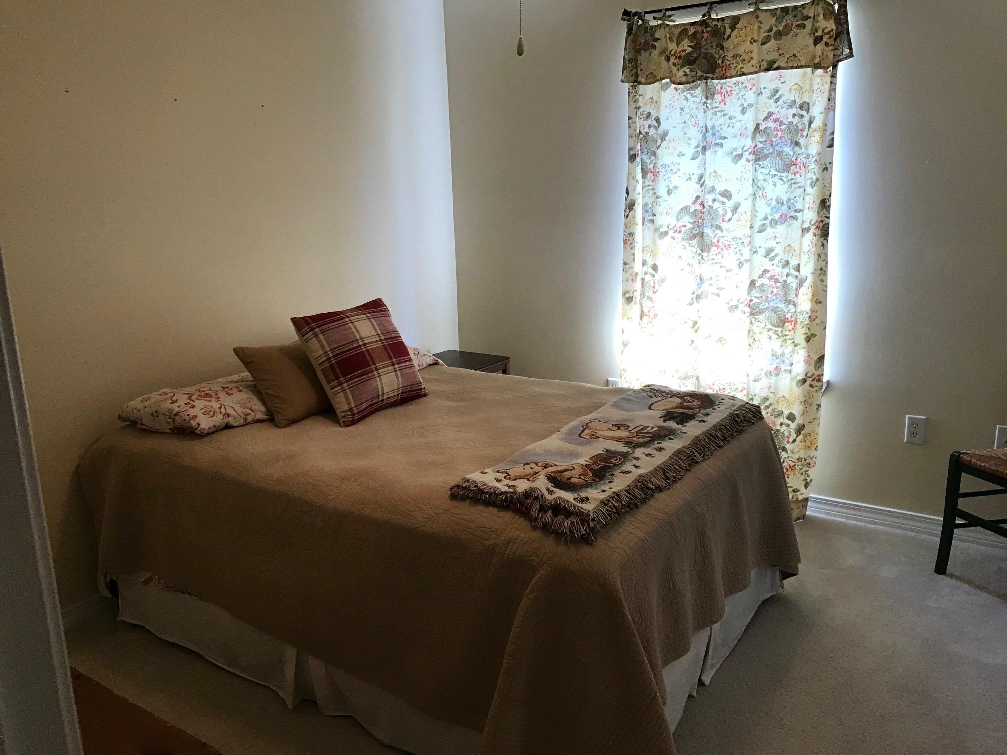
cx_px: 504
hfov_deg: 63.4
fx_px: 815
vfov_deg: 49.7
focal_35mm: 28
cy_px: 378
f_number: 1.8
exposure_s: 1/30
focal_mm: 3.99
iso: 40
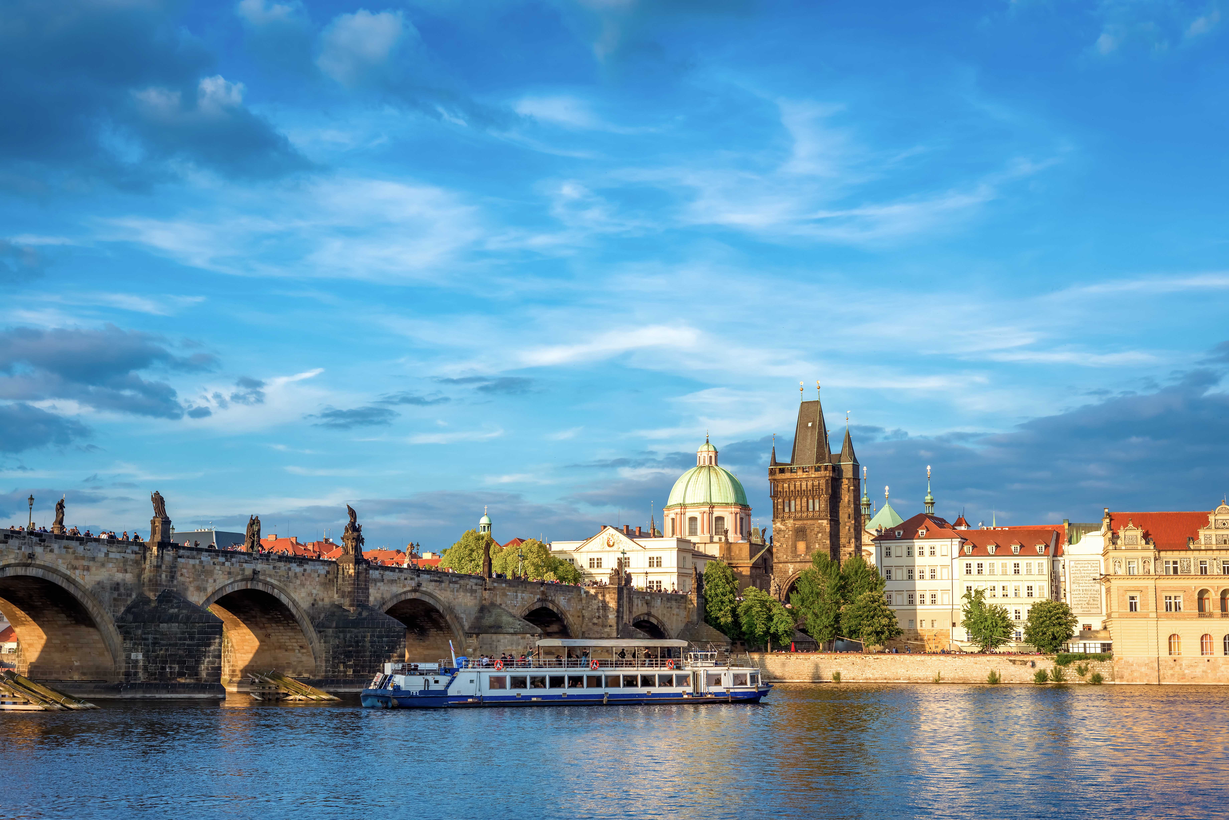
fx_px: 1707
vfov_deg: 27.0
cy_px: 410
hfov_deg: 39.6
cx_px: 614
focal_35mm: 50
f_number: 7.1
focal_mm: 50
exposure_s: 1/500
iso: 200
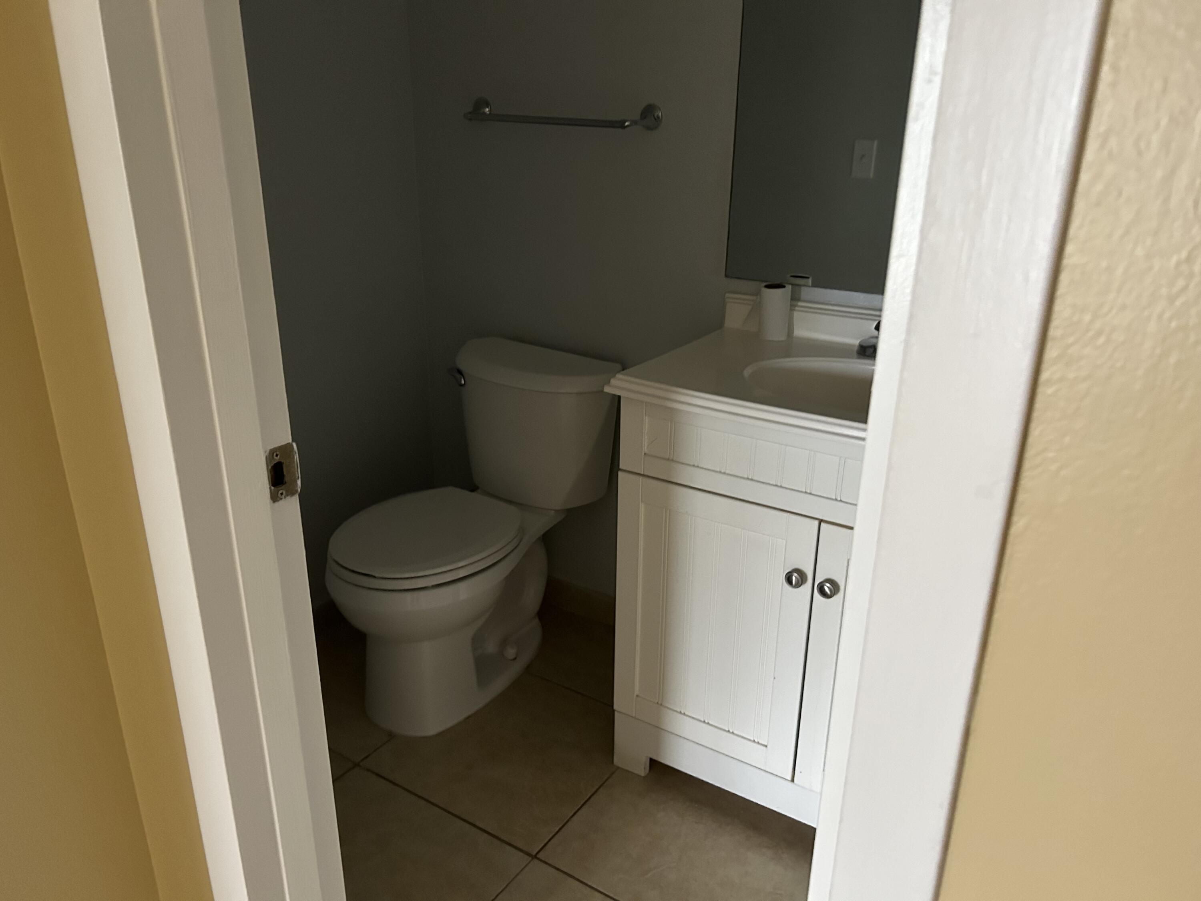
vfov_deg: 53.1
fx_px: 902
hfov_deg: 67.3
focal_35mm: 26
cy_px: 450
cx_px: 600
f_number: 1.5
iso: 500
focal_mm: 5.7
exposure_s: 1/42
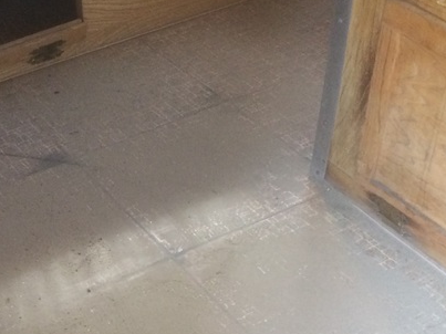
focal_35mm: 72
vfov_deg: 19.8
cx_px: 73
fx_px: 927
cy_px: 341
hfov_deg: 26.4
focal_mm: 4.15
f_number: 2.2
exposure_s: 1/30
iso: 125
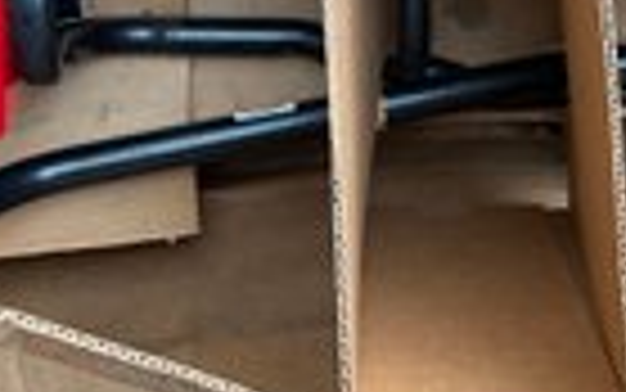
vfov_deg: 16.3
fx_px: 1297
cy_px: -110
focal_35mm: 76
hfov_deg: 27.1
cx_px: 295
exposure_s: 1/60
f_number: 1.8
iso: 50
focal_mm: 3
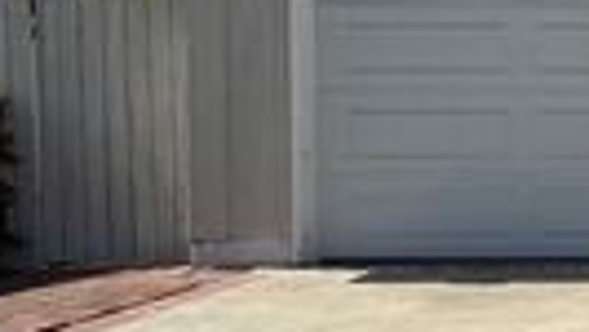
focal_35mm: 117
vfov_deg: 10.4
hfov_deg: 15.3
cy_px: 144
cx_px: 1116
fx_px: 1828
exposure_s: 1/6711
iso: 80
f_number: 1.78
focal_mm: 6.76
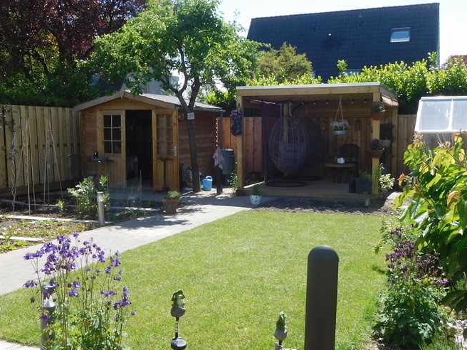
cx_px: 246
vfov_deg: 36.8
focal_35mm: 39
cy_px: 176
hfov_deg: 47.8
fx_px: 526
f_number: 3.4
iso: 125
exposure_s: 1/640
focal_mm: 4.5
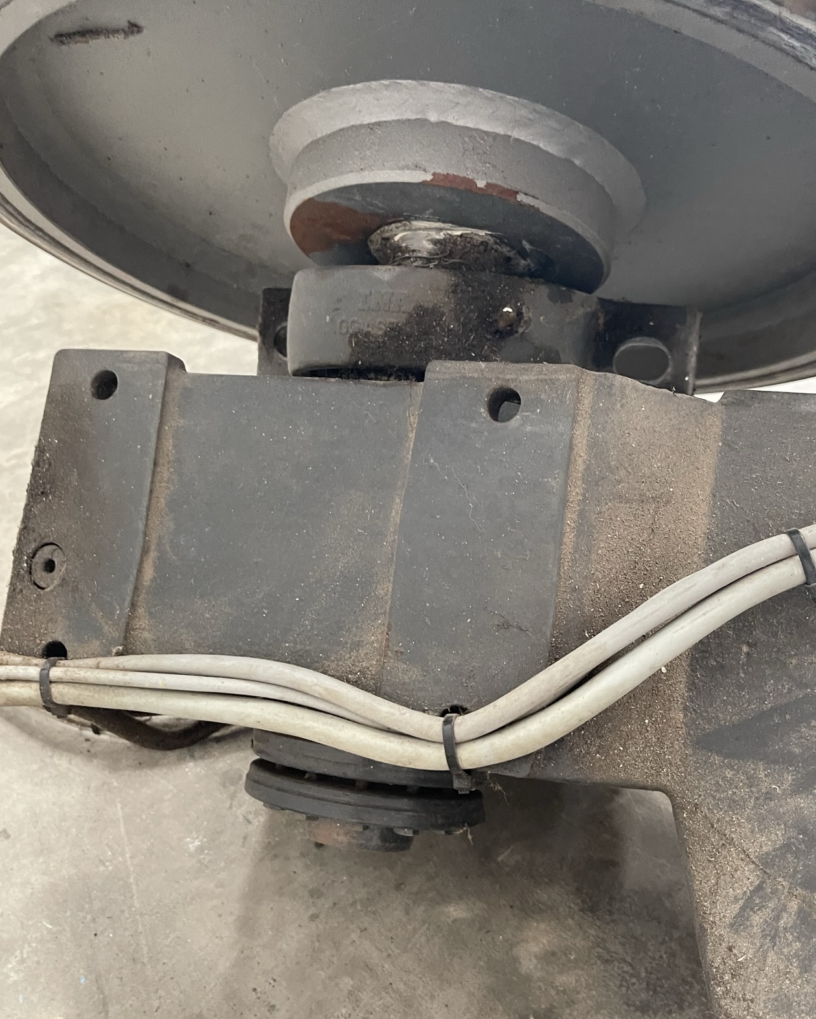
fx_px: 996
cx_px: 453
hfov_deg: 44.5
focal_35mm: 33
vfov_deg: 54.2
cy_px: 551
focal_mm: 5.1
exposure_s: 1/60
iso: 400
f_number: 1.6
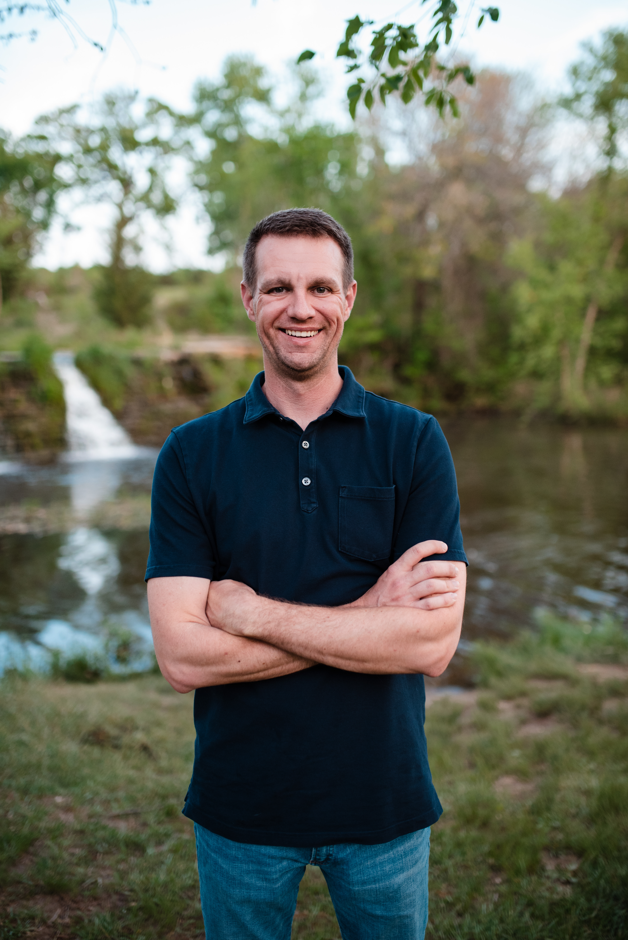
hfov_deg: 37.9
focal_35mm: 35
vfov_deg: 54.4
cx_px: 314
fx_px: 915
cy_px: 470
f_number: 1.8
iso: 800
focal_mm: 35
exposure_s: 1/640
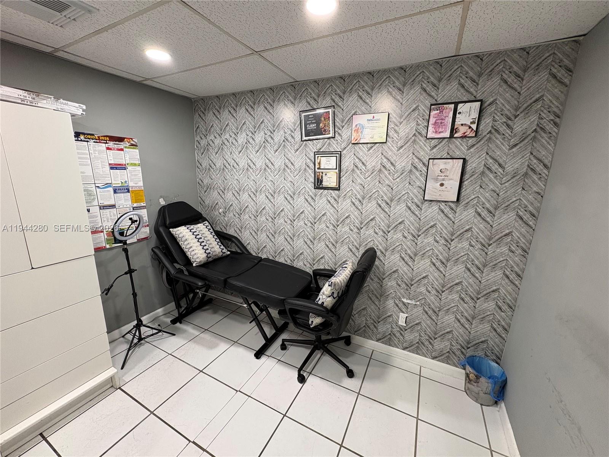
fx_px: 246
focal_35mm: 14
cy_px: 228
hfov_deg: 102.1
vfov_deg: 85.7
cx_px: 304
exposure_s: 1/60
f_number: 2.2
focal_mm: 2.22
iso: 200
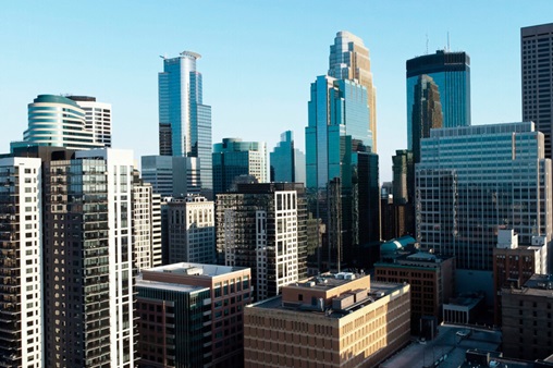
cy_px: 184
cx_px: 276
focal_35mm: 50
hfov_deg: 39.6
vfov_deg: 27.0
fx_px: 768
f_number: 9
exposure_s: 1/200
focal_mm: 50
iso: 200
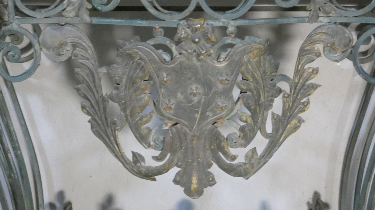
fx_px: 1471
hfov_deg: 14.5
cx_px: 187
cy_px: 90
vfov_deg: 8.2
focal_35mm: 148
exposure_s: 1/40
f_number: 5.3
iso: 1600
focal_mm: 24.2
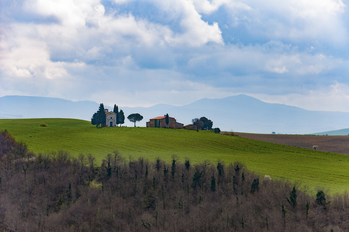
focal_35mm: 128
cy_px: 116
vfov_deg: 10.7
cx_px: 174
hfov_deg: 16.1
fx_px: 1235
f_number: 9
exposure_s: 1/640
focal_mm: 85
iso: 200
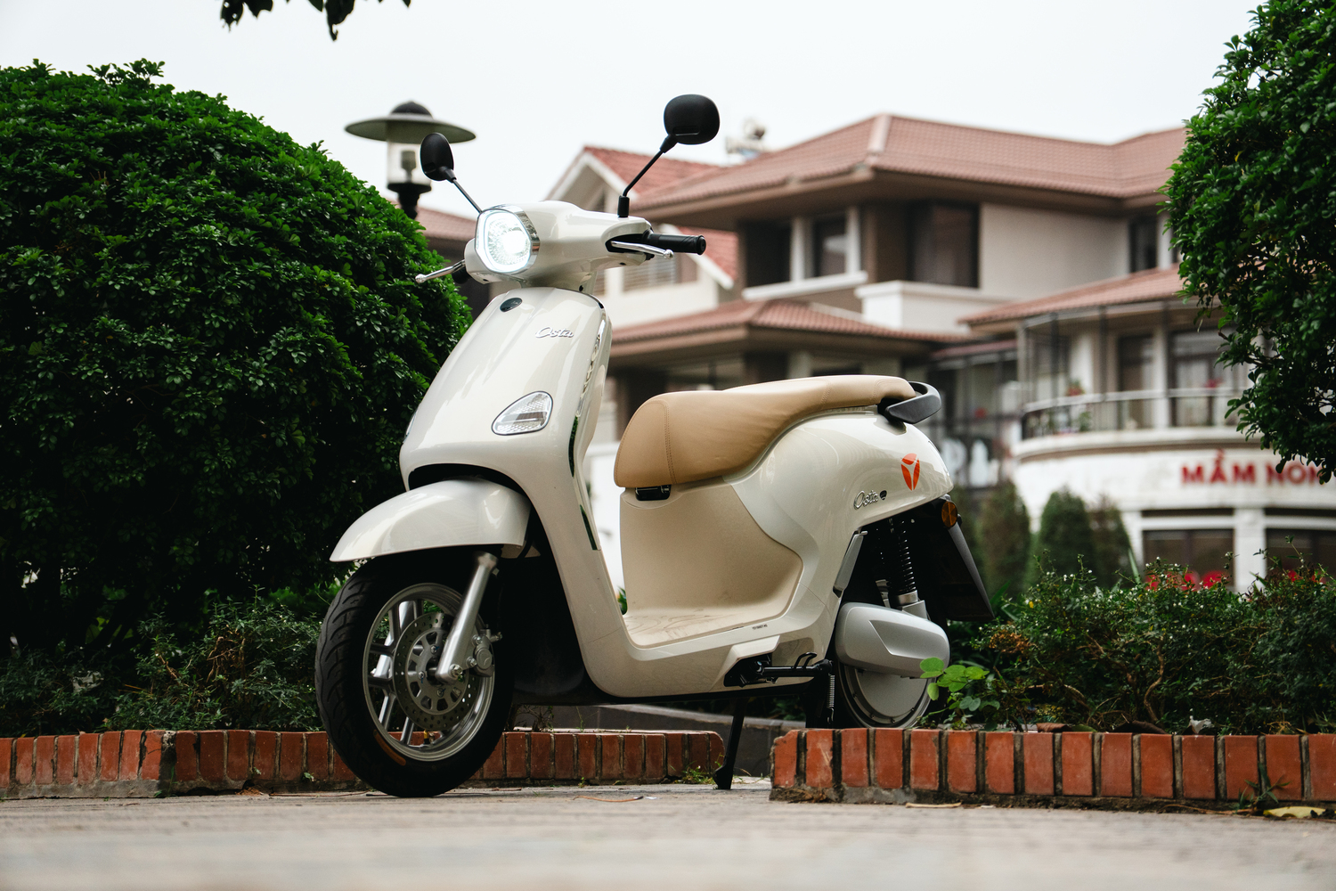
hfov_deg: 19.5
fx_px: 3896
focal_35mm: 105
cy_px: 446
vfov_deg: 13.0
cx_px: 668
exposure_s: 1/200
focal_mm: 70
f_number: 2.8
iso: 400
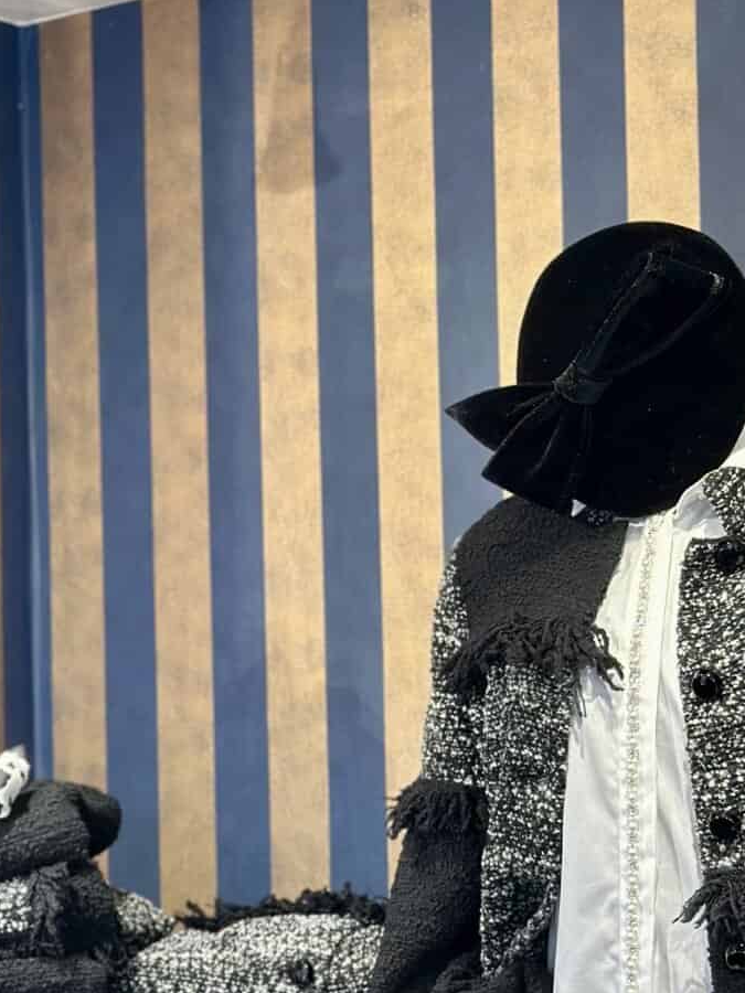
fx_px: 2755
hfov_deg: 15.4
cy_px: 654
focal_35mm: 96
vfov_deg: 20.4
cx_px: 369
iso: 200
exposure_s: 1/100
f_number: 1.78
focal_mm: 6.86
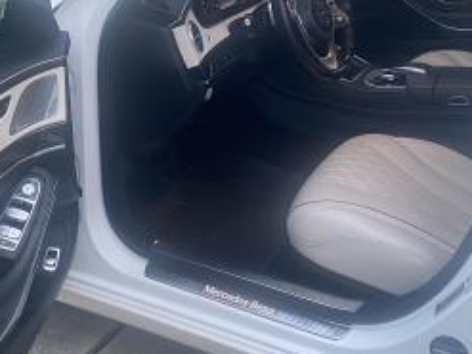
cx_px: 225
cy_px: 100
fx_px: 722
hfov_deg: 36.2
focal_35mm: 53
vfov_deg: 27.2
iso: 125
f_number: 1.8
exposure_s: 1/90
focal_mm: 4.25
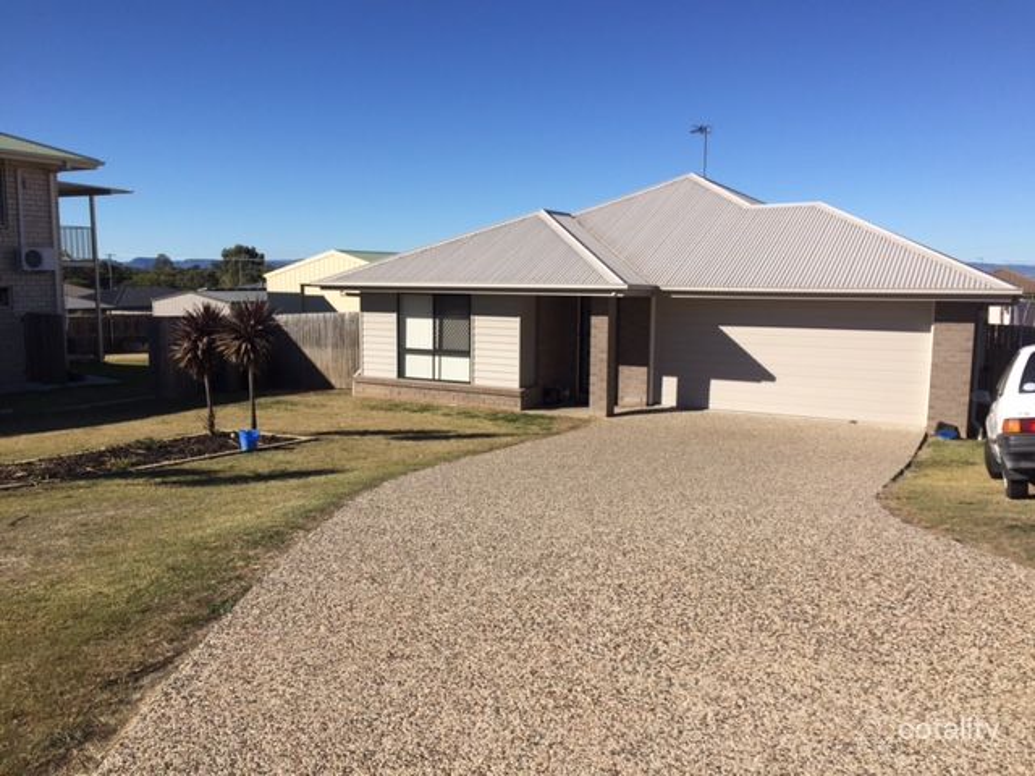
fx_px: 867
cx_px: 518
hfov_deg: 61.7
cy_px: 388
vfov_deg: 48.2
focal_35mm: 29
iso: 32
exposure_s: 1/2639
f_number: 2.2
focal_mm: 4.15
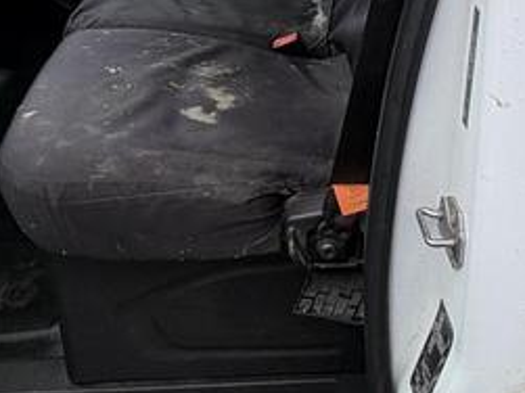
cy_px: -52
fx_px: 758
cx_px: 268
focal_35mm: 50
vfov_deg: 26.5
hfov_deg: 38.2
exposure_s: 1/249
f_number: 2.2
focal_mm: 2.22
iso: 40
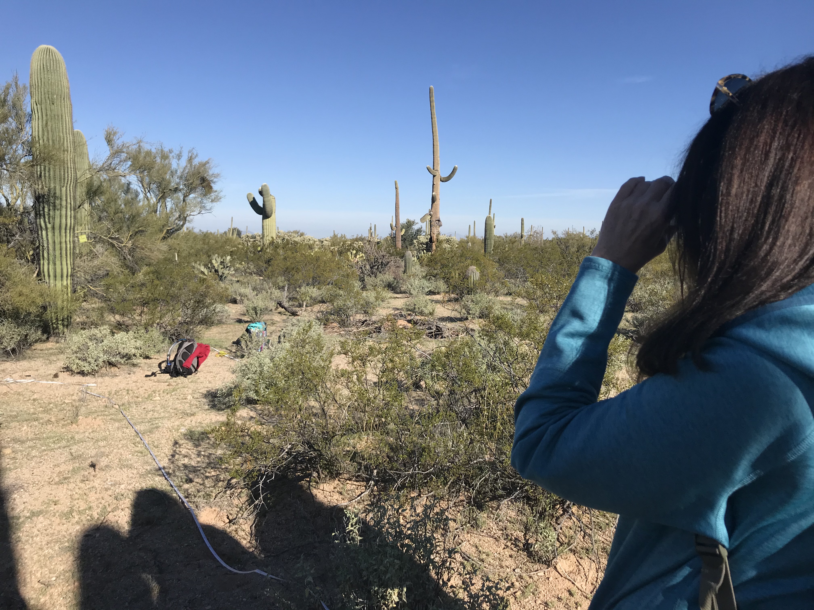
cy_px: 305
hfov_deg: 63.4
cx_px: 407
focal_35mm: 28
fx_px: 658
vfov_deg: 49.7
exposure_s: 1/2457
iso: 20
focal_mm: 3.99
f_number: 1.8
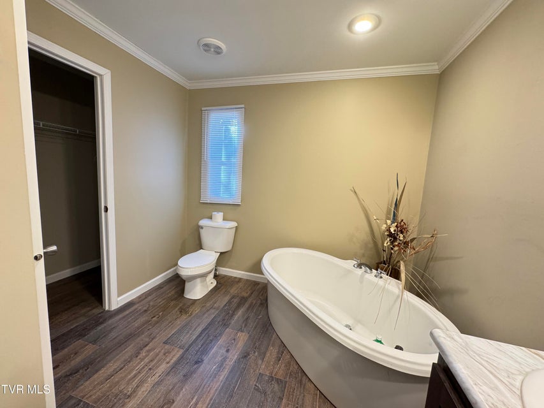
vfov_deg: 85.7
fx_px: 220
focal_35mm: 14
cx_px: 272
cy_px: 204
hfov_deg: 102.1
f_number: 2.2
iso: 250
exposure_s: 1/60
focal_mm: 2.22
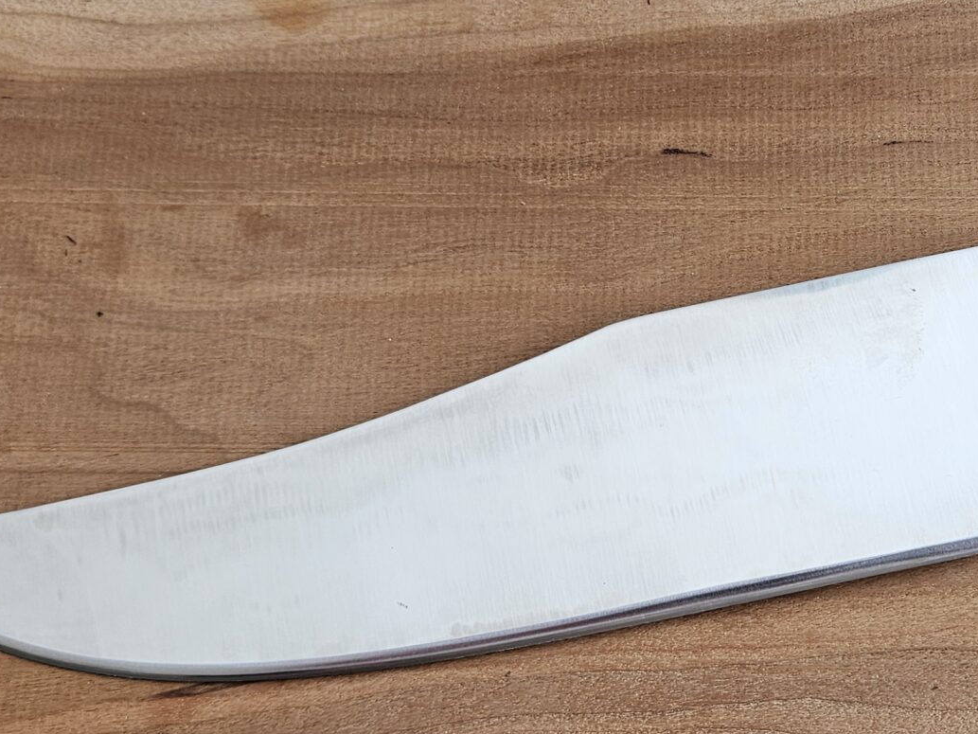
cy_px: 371
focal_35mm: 57
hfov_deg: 33.3
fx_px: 1611
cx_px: 701
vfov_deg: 25.7
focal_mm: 5.4
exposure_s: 1/208
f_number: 1.8
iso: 50
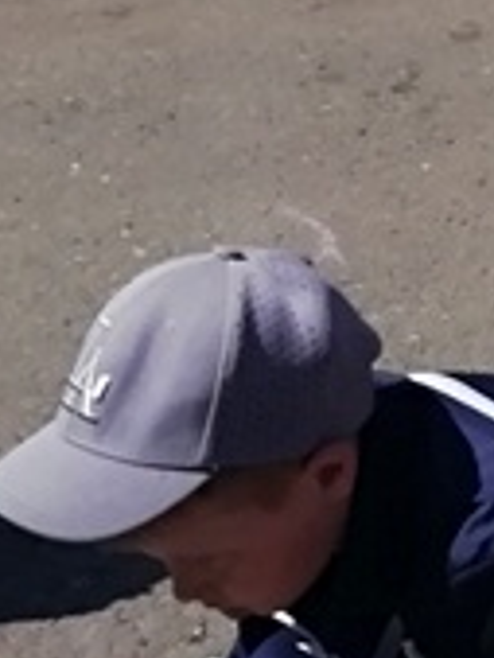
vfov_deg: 12.8
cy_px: 156
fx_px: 2927
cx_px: 1042
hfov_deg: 9.0
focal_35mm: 154
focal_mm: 3.21
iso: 50
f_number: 2.2
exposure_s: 1/1883
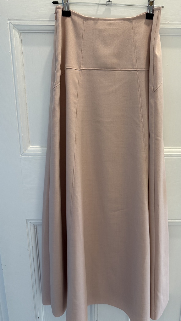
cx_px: 115
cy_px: 161
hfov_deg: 42.5
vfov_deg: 69.8
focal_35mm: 27
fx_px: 230
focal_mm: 6.76
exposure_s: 1/100
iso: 200
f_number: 1.78
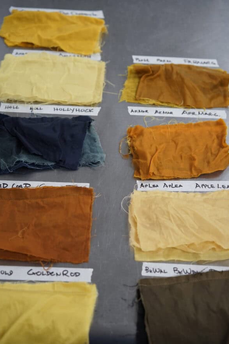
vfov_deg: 35.6
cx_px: 114
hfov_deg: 24.2
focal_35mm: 56
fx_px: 535
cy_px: 174
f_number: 4
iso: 640
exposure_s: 1/160
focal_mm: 55
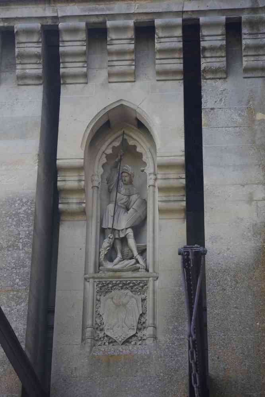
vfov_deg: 24.6
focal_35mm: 82
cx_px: 132
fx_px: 911
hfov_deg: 16.6
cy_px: 198
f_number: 9
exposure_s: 1/100
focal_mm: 55
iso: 800
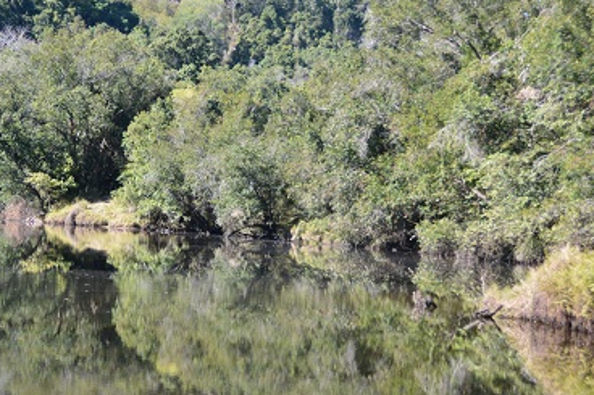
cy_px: 233
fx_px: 1682
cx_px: 224
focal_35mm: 102
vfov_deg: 13.4
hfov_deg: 20.0
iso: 720
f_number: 4.8
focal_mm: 50
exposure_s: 1/1000
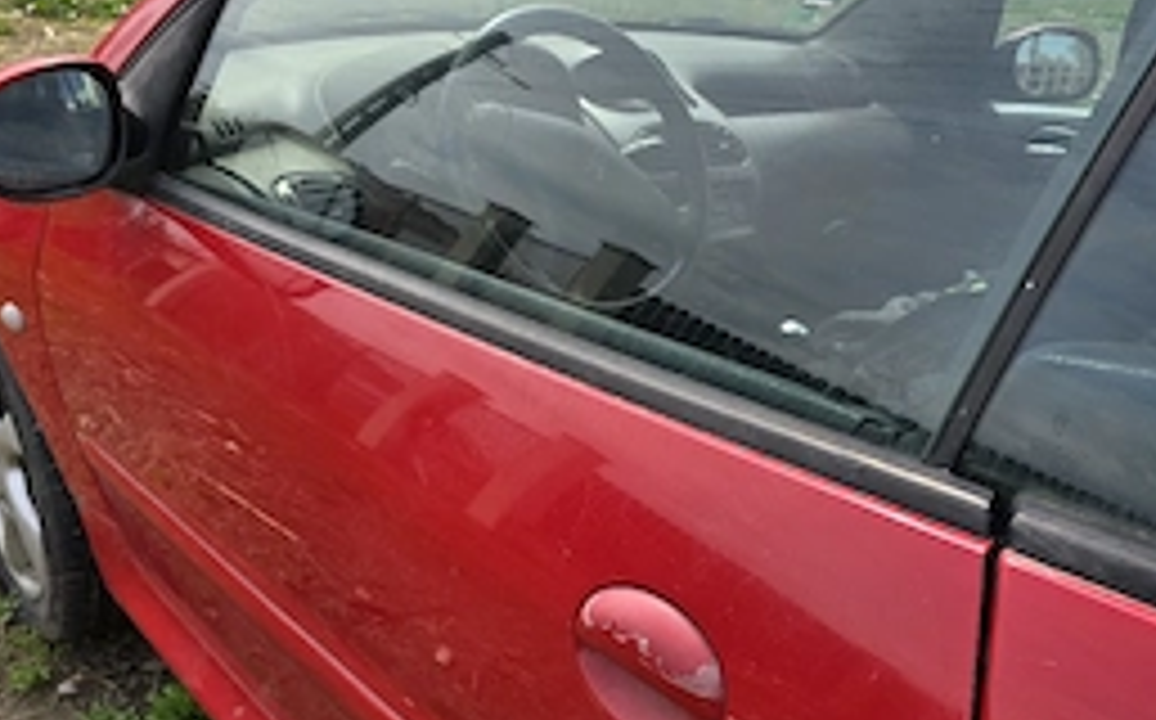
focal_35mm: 38
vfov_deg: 33.1
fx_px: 1196
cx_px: 576
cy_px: 495
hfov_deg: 51.6
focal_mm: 6.3
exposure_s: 1/476
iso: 12
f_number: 1.7
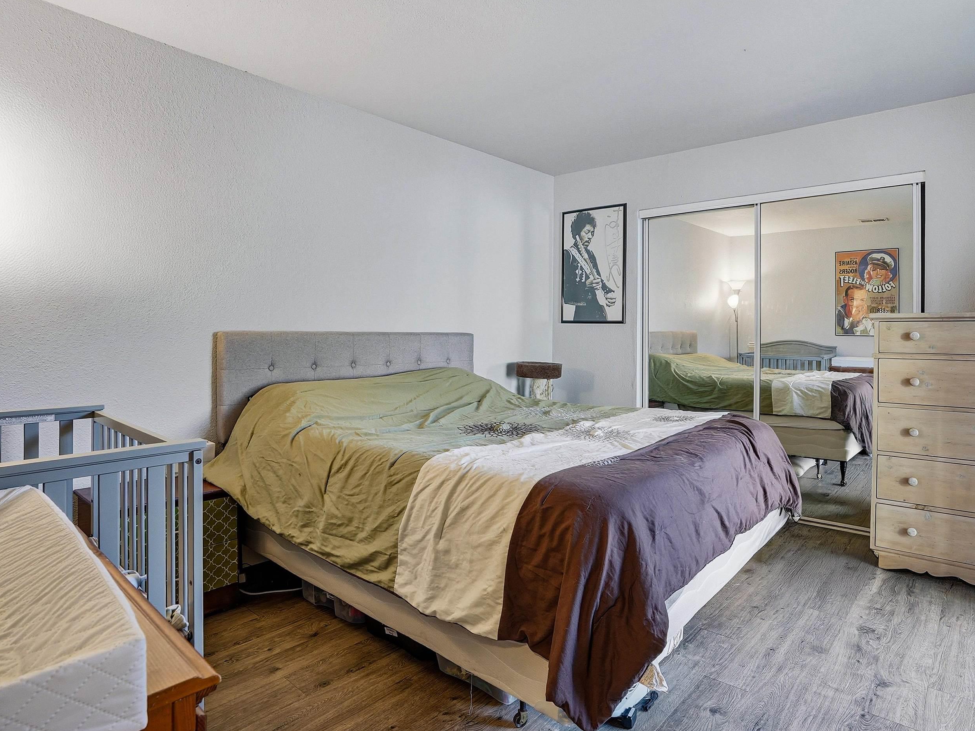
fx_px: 535
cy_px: 341
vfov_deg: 68.6
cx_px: 555
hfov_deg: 84.2
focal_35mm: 19
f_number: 8
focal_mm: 16
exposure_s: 1/50
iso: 250
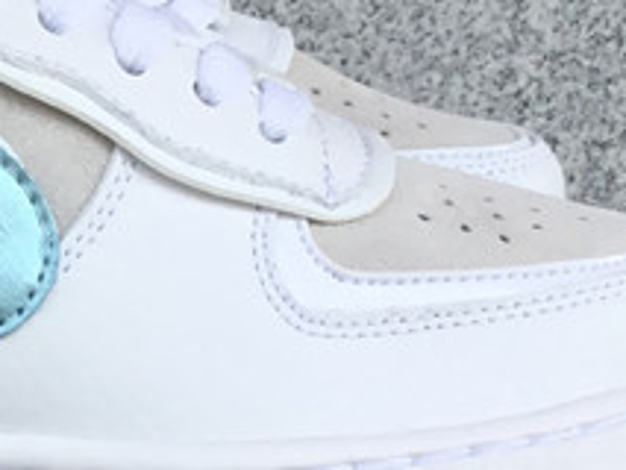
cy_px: 498
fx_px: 2370
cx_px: -100
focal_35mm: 131
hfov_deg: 14.6
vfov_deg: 11.2
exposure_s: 1/491
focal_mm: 3.3
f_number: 2.4
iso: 25
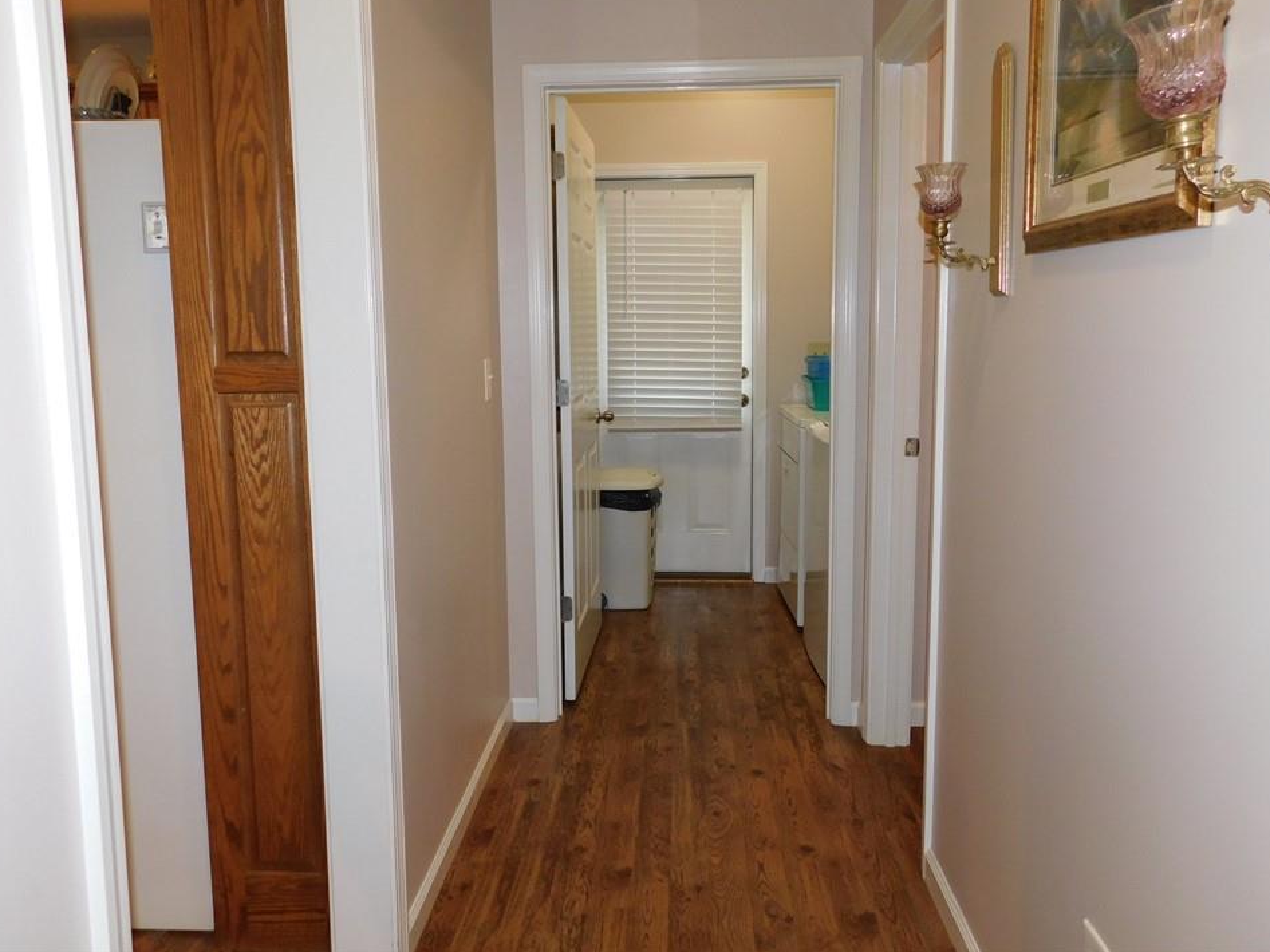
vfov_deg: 51.3
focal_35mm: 27
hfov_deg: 65.3
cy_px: 441
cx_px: 626
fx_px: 991
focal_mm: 4.5
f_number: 3.1
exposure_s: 1/30
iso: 200
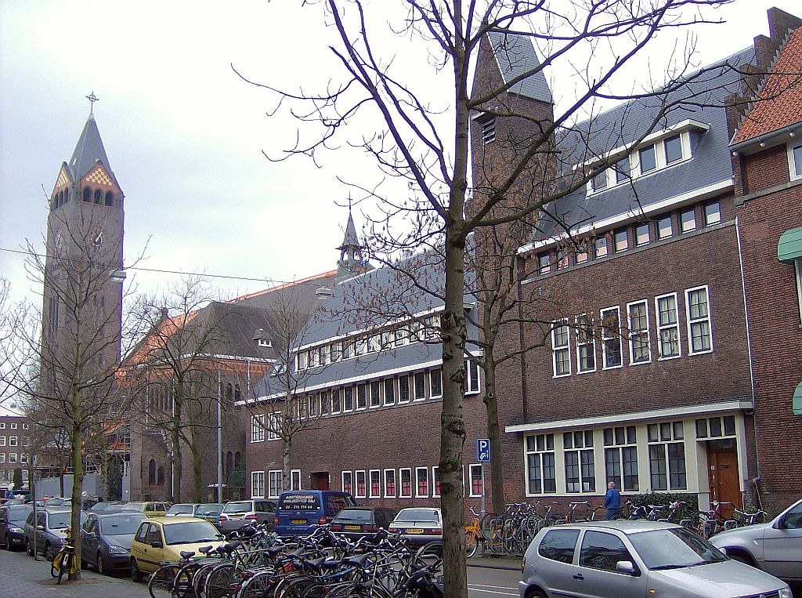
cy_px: 299
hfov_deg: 49.1
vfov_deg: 37.6
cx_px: 401
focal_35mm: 38
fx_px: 878
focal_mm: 6.4
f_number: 2.9
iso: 100
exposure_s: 1/324
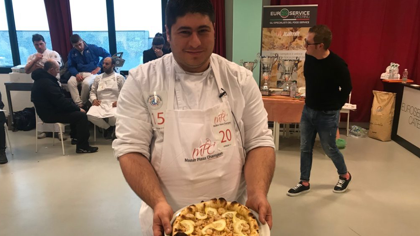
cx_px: 208
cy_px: 139
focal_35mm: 31
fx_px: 345
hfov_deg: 62.6
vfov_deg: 37.7
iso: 32
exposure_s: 1/25
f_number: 1.8
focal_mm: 3.99
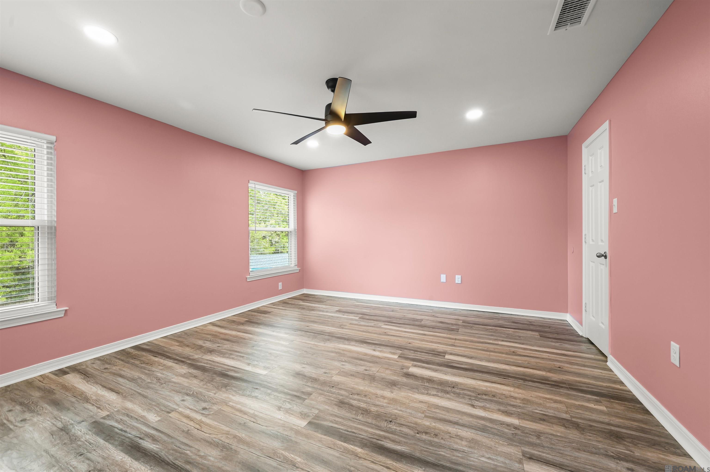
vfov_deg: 81.1
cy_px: 236
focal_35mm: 14
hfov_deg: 104.3
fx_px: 276
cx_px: 355
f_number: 10
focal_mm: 14
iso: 200
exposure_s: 1/2.5
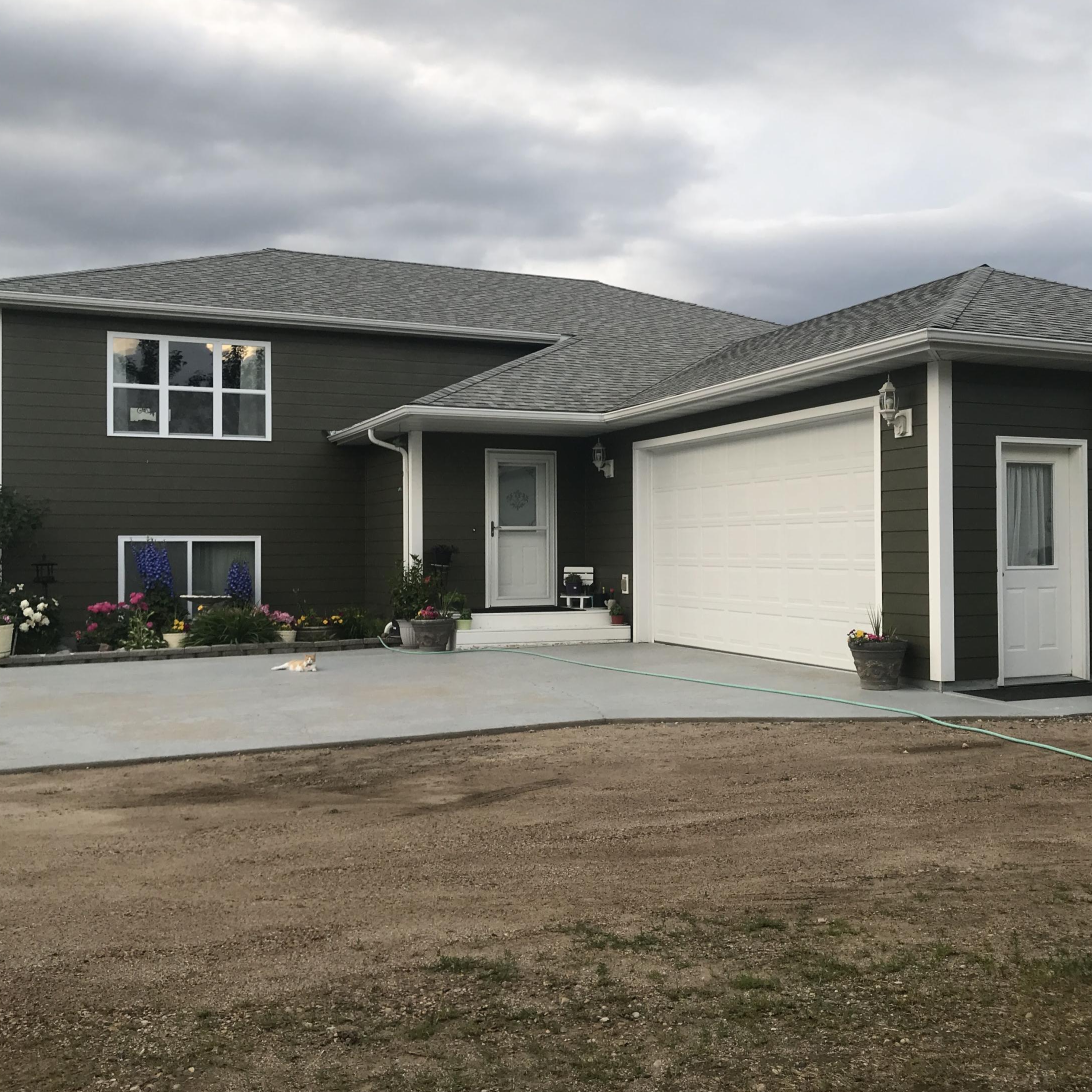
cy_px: 549
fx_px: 1213
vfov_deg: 48.5
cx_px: 623
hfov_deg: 48.3
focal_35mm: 34
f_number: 1.8
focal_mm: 3.99
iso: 20
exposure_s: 1/253
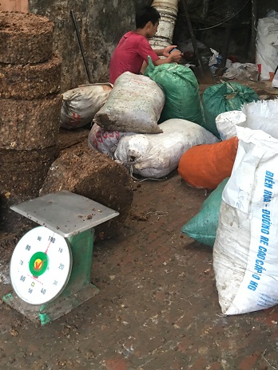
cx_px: 80
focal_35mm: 50
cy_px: 53
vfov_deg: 36.3
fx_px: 535
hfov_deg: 28.8
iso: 125
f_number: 2.2
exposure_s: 1/33
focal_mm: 4.15
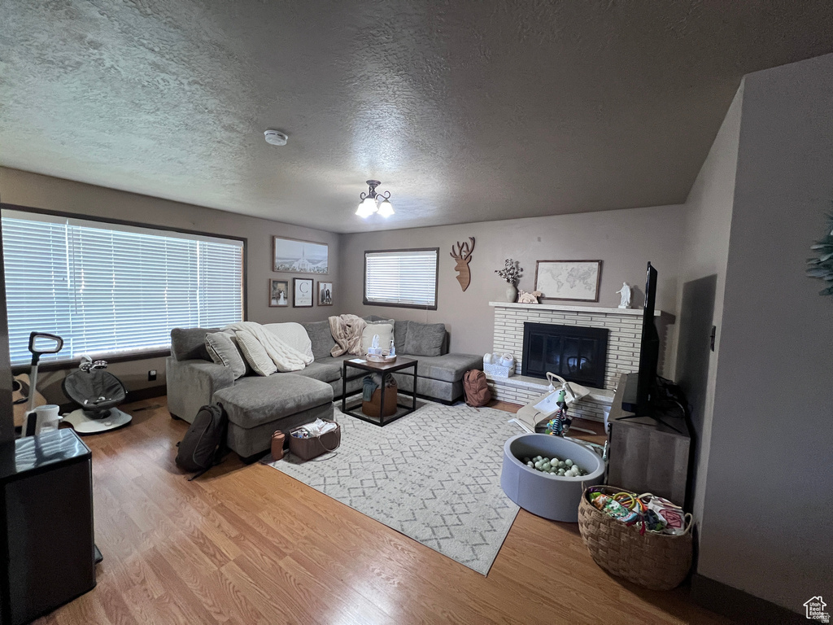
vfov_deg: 89.9
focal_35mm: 13
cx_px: 416
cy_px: 312
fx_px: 313
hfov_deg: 106.2
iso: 400
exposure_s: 1/60
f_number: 1.8
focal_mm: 1.57
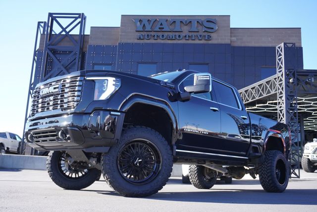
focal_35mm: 38
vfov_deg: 35.6
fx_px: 331
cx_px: 158
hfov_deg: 51.2
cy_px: 106
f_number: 5.6
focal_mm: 25
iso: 100
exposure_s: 1/100
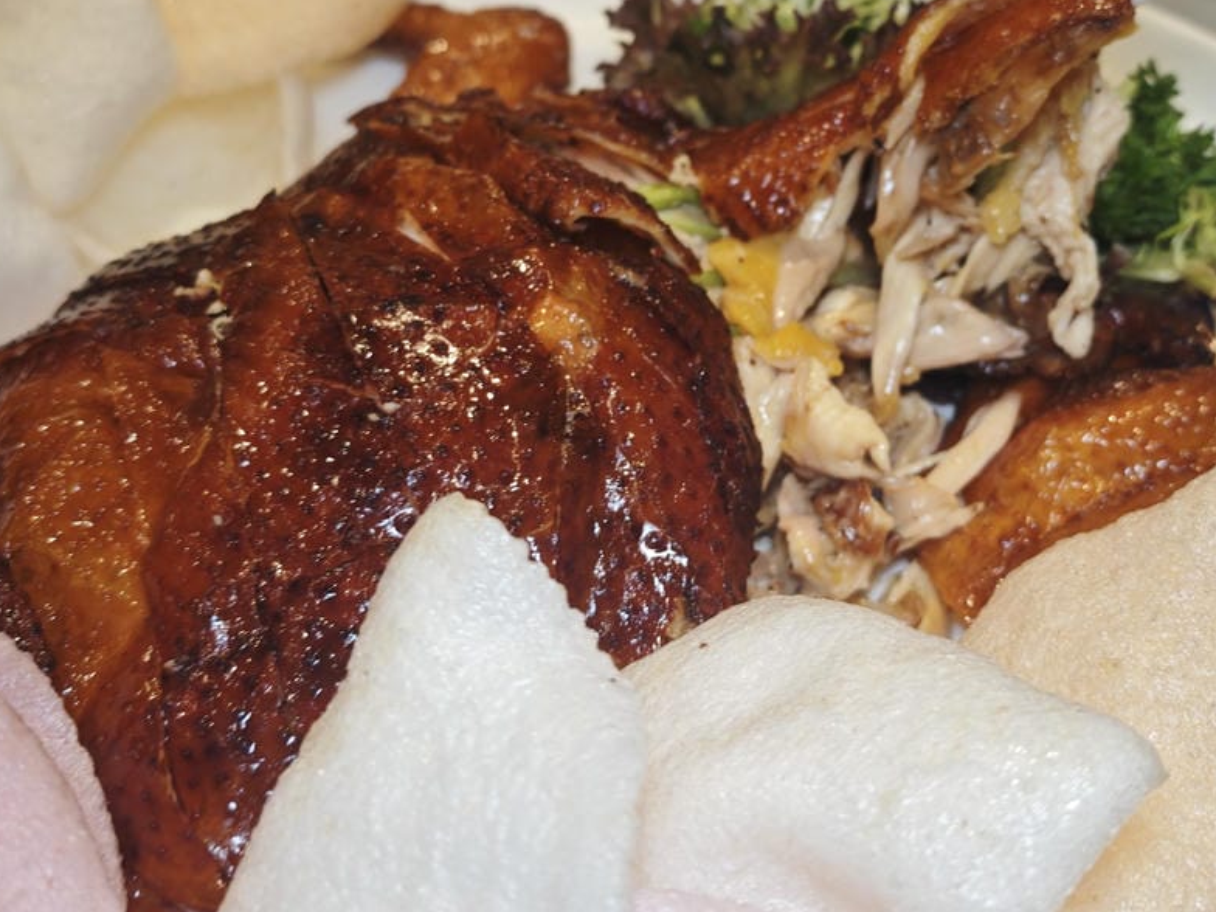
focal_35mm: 49
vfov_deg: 29.4
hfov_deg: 38.8
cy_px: 296
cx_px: 710
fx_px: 1721
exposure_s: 1/100
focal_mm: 8.72
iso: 227
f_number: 2
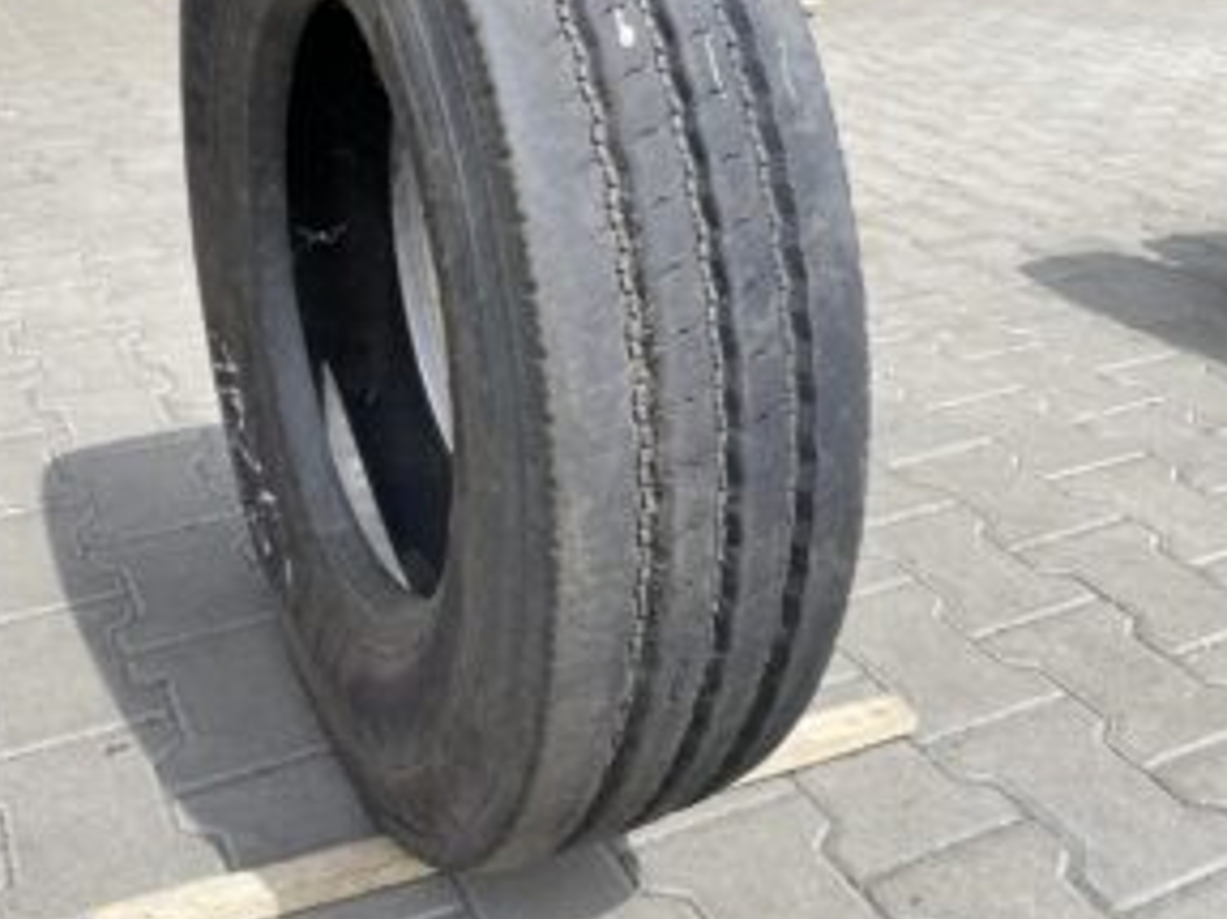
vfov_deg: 36.3
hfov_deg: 47.9
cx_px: 586
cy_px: 293
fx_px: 1382
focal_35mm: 39
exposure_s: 1/1447
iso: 32
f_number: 1.8
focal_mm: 4.25
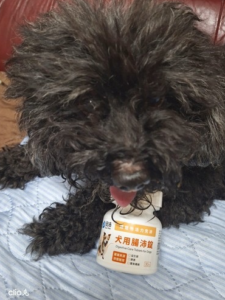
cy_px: 132
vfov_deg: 63.2
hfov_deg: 49.6
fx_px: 243
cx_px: 128
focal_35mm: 28
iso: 250
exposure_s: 1/30
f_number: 1.8
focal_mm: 5.54
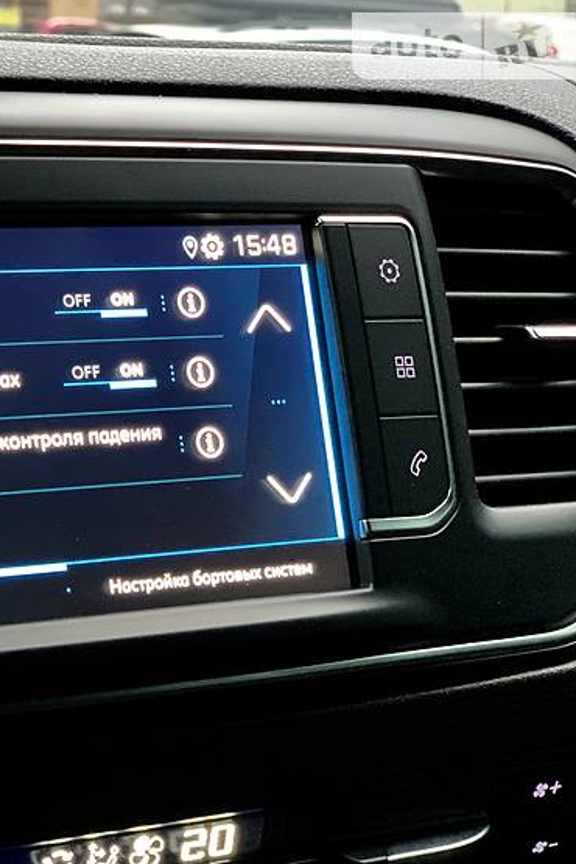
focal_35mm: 78
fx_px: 1872
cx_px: -23
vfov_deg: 26.0
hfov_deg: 17.0
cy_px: 461
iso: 400
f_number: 2.4
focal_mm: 6
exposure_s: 1/33
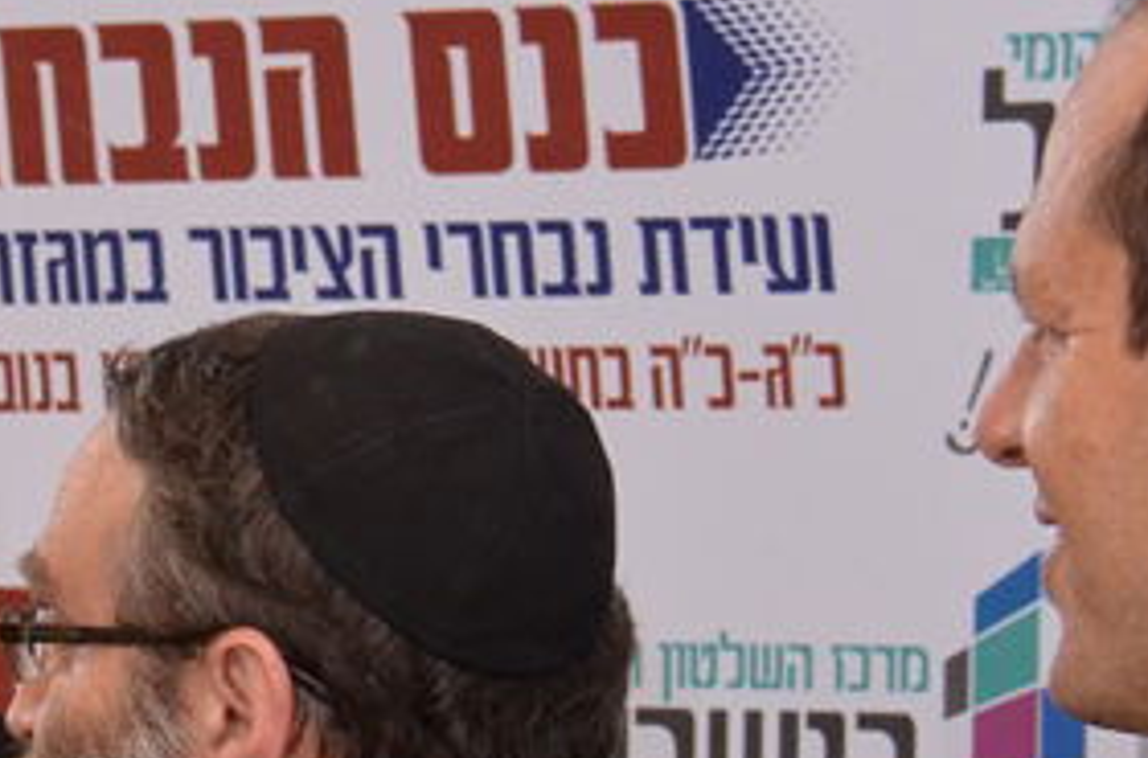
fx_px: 11861
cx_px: -558
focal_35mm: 373
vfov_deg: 3.7
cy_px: 865
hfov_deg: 5.5
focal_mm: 68
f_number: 10
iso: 1250
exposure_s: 1/160
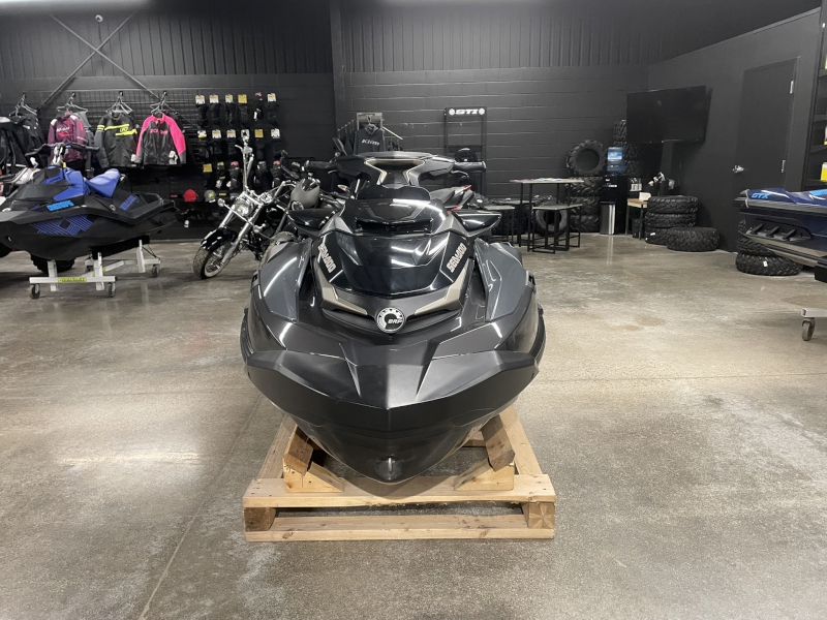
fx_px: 621
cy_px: 310
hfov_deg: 67.3
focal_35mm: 26
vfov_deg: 53.1
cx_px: 414
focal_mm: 4.2
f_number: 1.6
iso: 250
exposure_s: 1/60
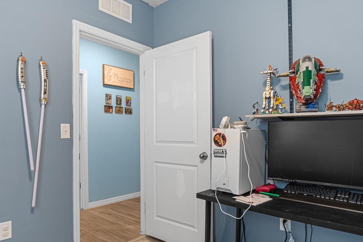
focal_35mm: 24
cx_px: 161
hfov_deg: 73.5
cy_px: 140
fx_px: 242
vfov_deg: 52.9
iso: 400
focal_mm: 16
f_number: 8
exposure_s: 1/160
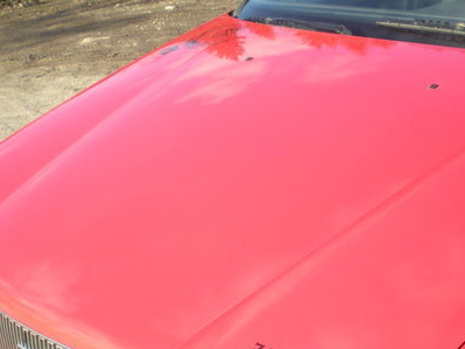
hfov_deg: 31.7
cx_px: 246
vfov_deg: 24.0
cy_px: 212
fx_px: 819
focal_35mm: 61
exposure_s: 1/260
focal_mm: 6.3
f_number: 3.1
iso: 64
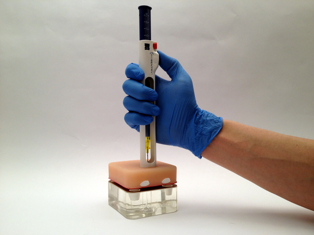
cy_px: 118
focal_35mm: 35
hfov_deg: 52.6
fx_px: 317
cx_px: 157
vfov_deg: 40.7
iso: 50
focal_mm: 4.28
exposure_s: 1/40
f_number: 2.4
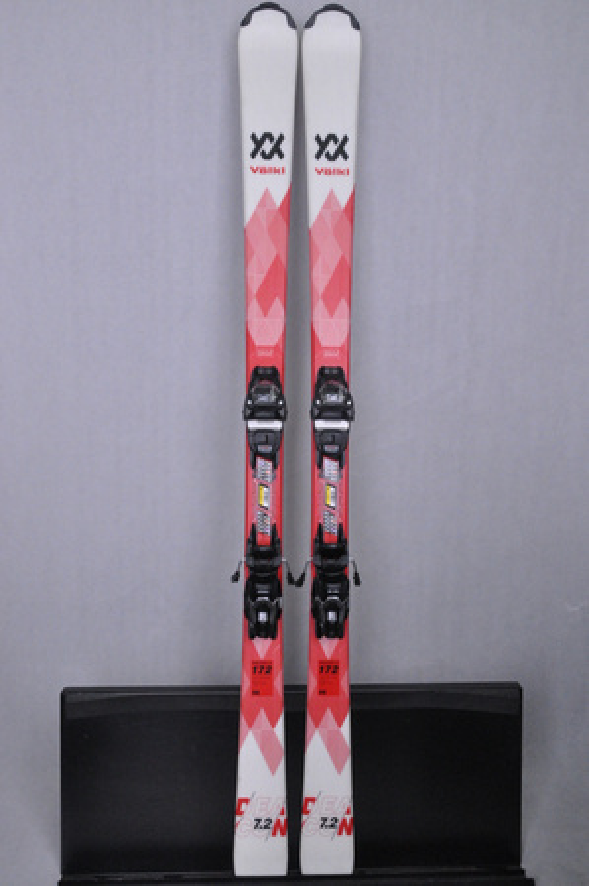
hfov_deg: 39.9
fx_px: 812
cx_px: 294
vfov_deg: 57.3
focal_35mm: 33
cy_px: 443
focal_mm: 22
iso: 3200
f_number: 9.5
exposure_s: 1/125
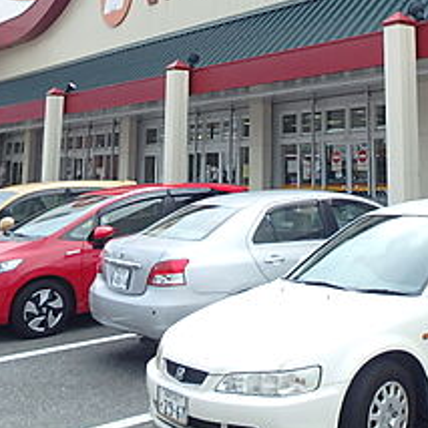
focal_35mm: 54
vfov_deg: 29.8
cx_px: 382
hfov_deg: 30.3
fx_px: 755
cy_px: 17
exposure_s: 1/400
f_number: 3.5
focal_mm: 3.7
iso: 125
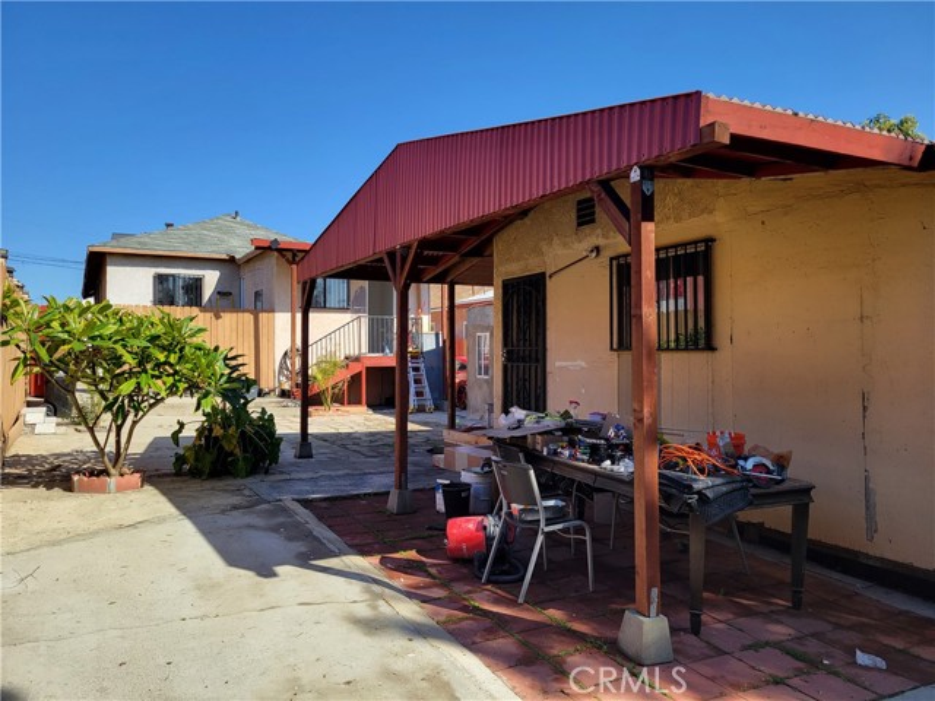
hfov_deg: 67.3
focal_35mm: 26
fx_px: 702
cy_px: 350
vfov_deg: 53.1
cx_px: 468
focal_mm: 5.4
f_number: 1.8
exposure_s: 1/1145
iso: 40
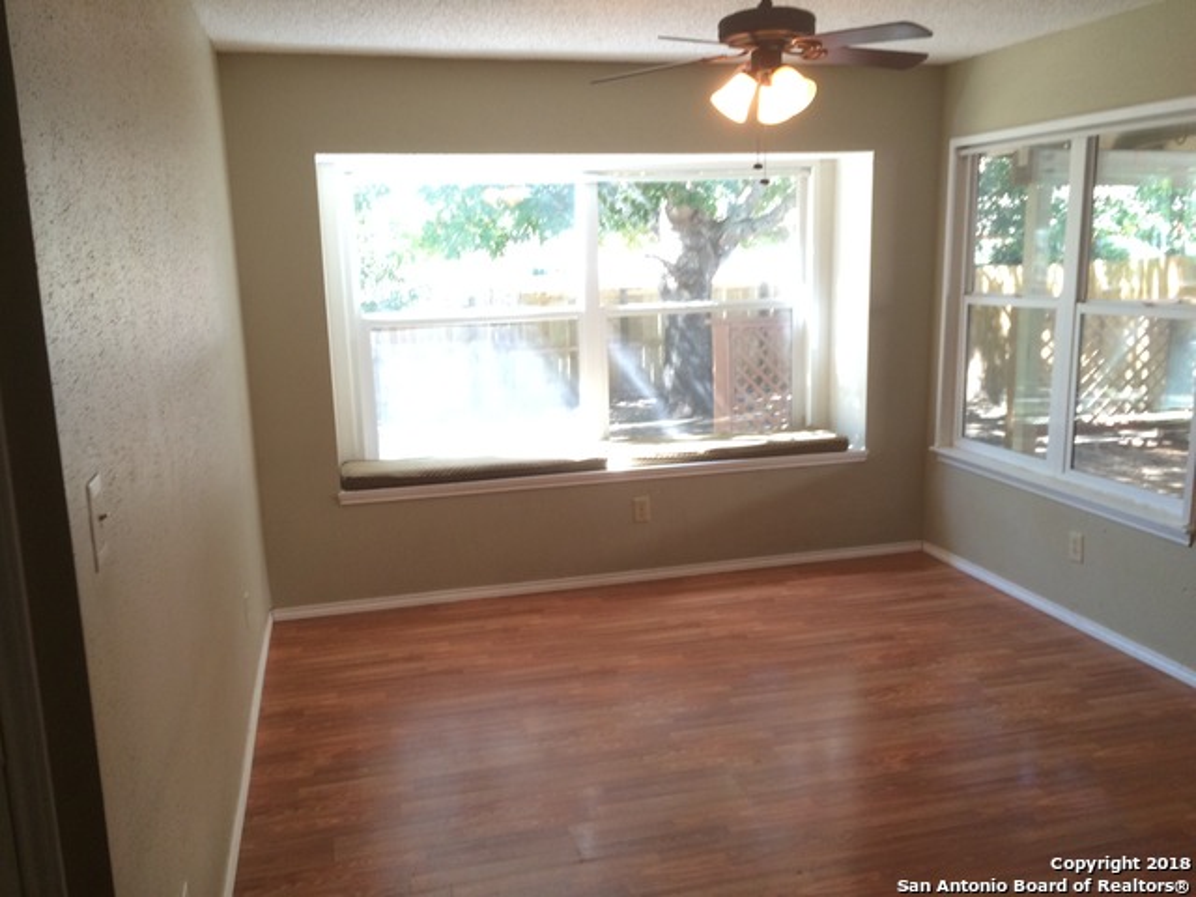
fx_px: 1002
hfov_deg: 61.7
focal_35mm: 29
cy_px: 448
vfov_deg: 48.2
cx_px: 598
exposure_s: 1/30
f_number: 2.2
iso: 80
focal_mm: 4.15
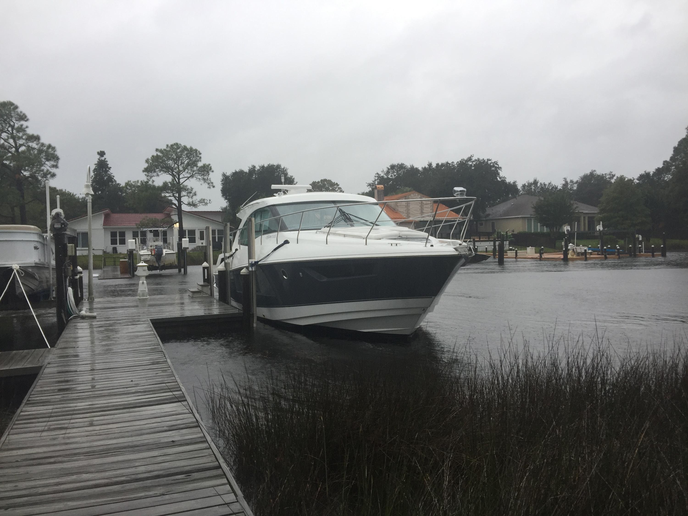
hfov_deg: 61.7
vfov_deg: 48.2
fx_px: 576
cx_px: 344
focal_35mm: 29
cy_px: 258
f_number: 2.2
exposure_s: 1/60
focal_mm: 4.15
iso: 40
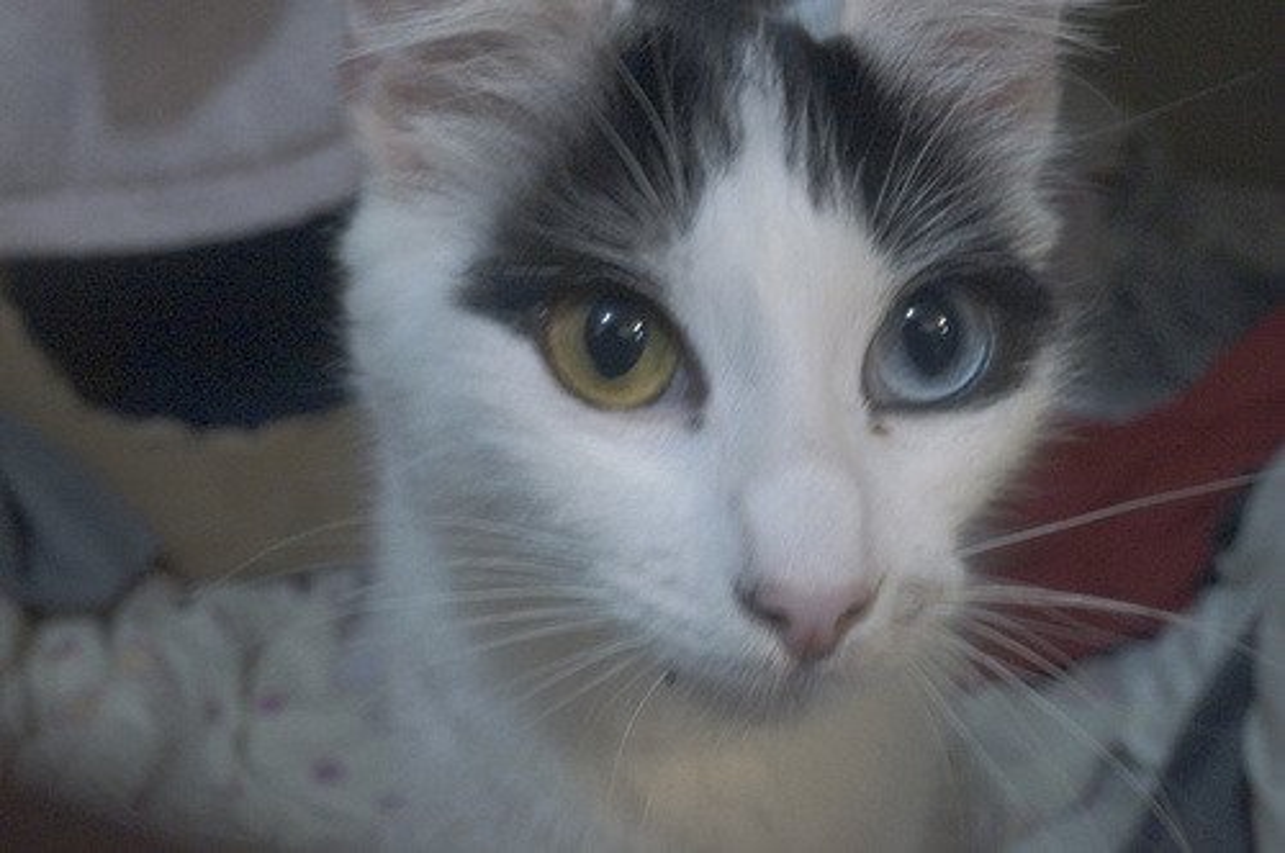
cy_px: 426
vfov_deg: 25.7
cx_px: 642
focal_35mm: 52
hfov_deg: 37.9
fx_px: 1872
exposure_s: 1/20
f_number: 13
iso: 3200
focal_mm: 35
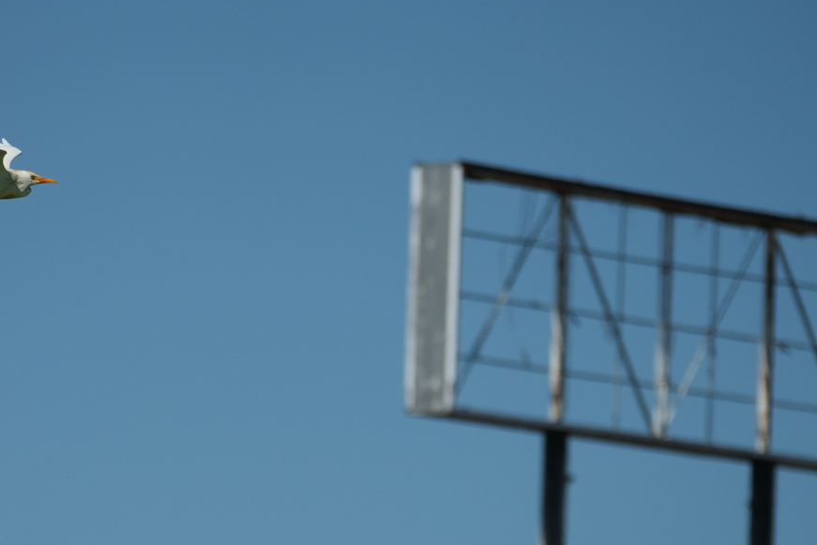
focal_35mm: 744
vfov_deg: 1.8
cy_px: 579
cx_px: 255
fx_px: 16886
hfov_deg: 2.8
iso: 250
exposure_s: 1/2000
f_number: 7.1
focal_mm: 300
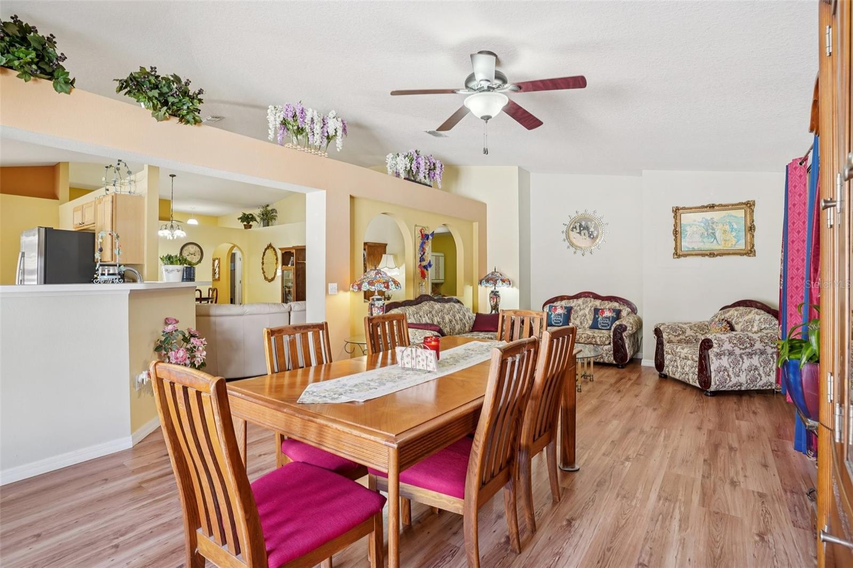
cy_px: 284
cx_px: 426
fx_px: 403
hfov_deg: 93.3
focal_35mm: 17
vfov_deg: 70.4
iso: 400
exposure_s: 1/10
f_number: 8
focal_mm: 17
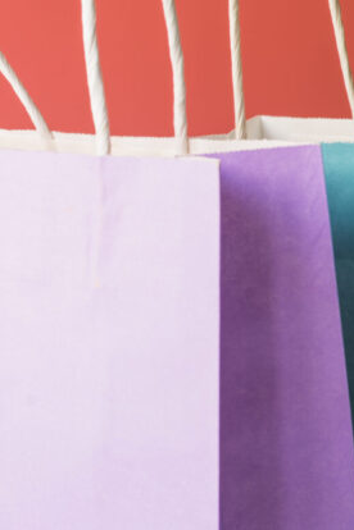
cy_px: 171
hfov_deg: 8.6
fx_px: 2301
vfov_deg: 13.1
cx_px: -154
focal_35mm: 156
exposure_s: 1/8
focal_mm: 63
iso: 100
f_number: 9
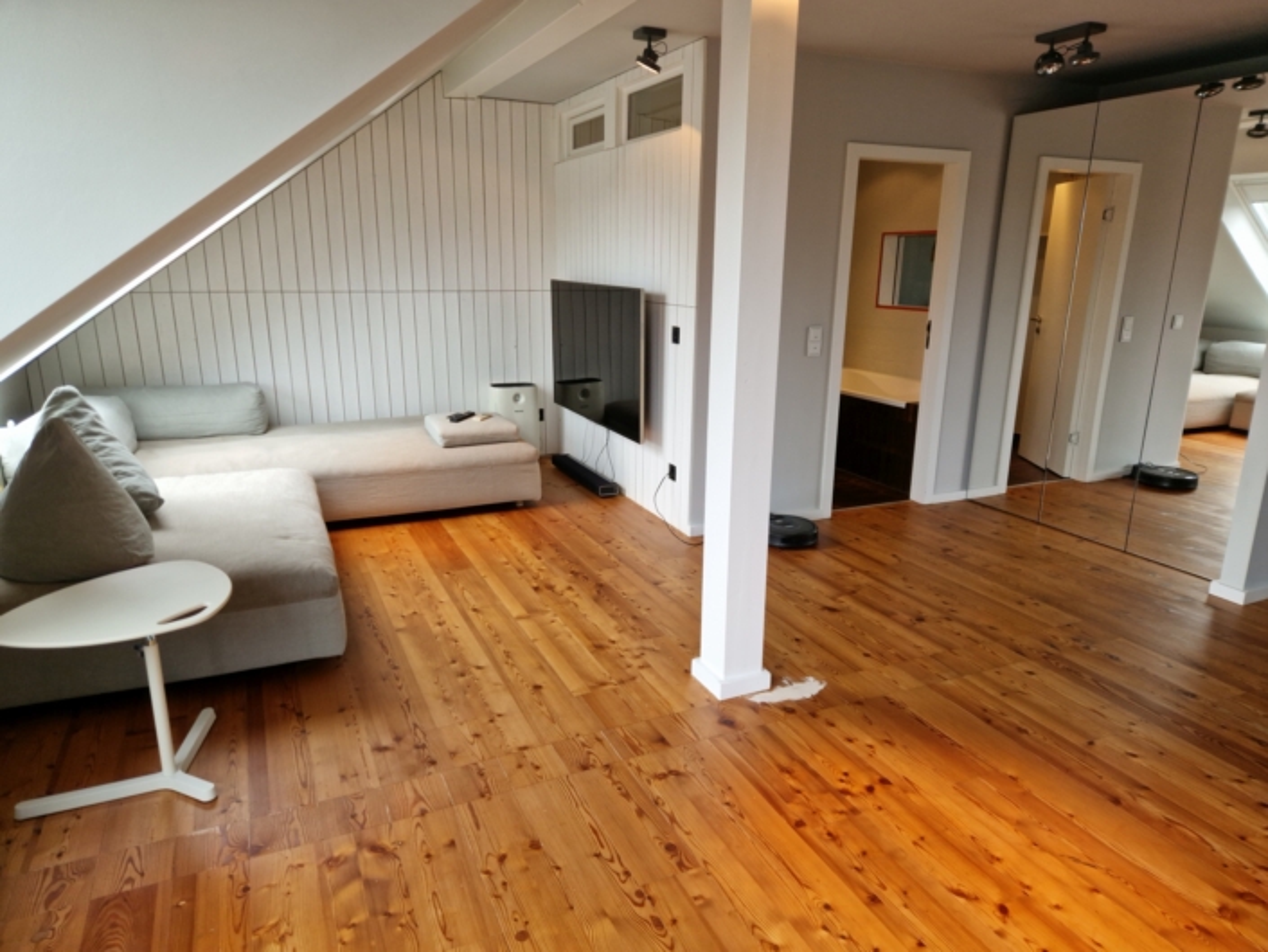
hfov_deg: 73.9
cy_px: 476
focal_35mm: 23
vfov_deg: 58.9
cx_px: 634
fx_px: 843
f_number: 1.8
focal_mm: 5.4
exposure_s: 1/50
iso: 50
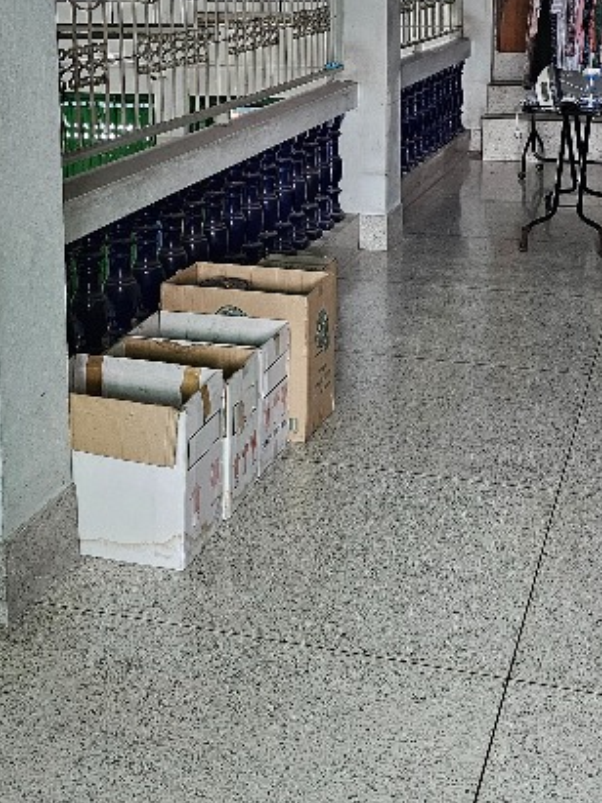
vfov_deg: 33.2
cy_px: 143
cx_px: 246
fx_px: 1299
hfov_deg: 26.0
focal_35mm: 56
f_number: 1.7
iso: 400
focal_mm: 6.3
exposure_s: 1/100
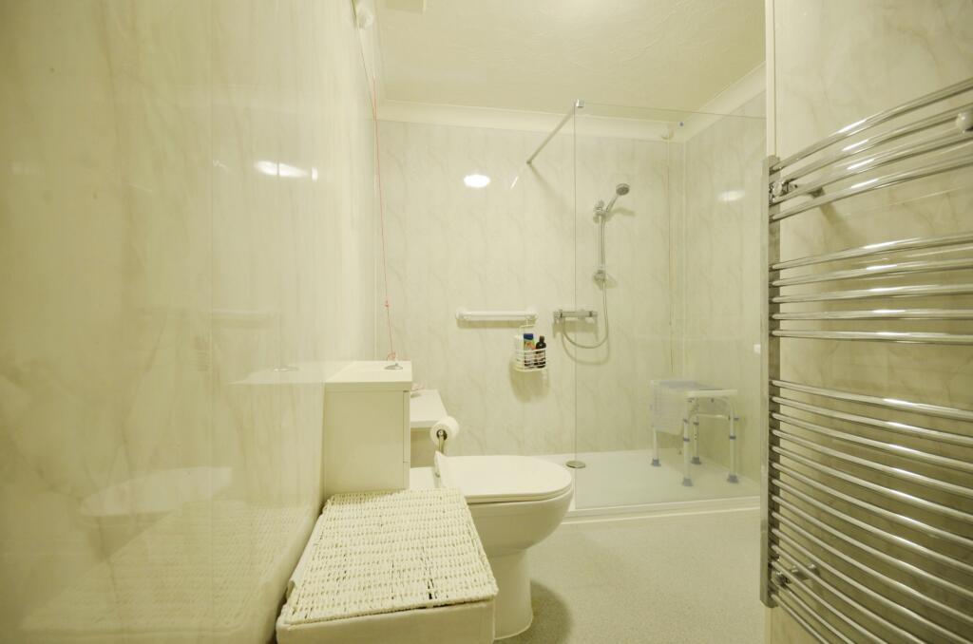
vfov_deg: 77.1
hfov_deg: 100.5
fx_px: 405
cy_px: 322
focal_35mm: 15
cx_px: 486
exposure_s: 2
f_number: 9
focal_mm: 10
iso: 200
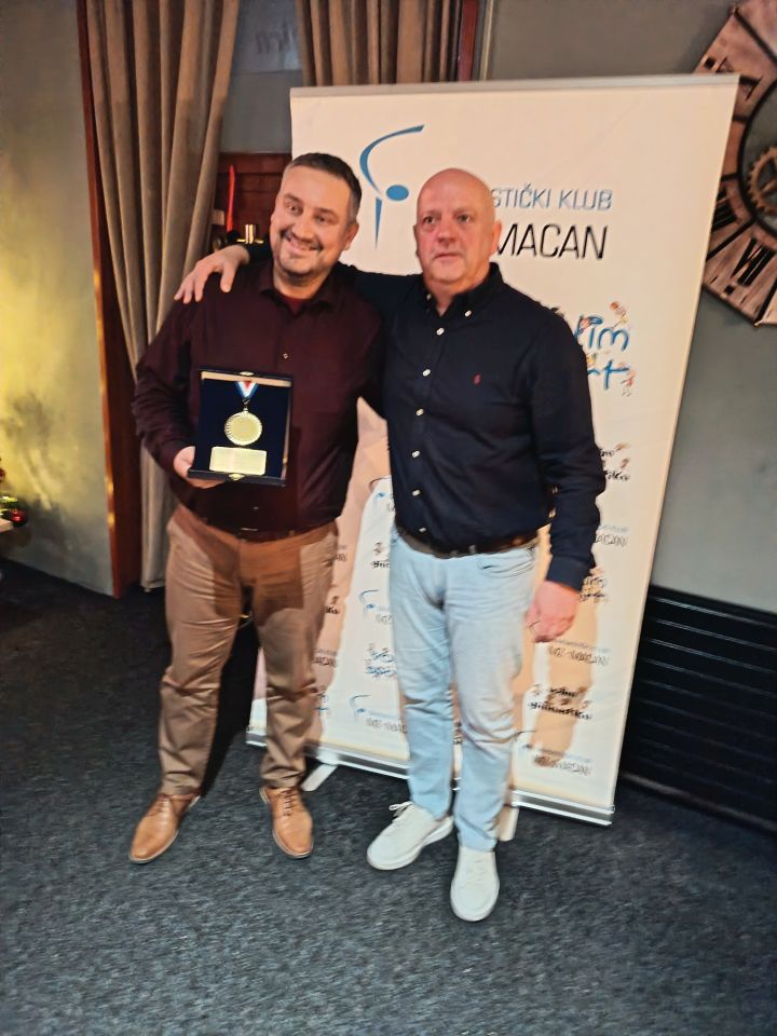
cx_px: 388
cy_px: 518
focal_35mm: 24
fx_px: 718
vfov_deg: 71.6
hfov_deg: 56.8
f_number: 1.75
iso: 16406
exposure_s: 1/14.3
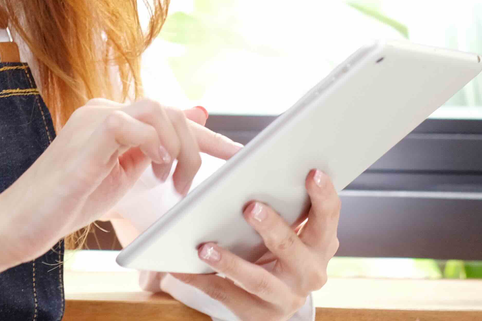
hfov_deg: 7.6
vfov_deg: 5.1
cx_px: 208
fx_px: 3614
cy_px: -88
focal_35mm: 270
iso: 800
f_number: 2.8
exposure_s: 1/45
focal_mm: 56
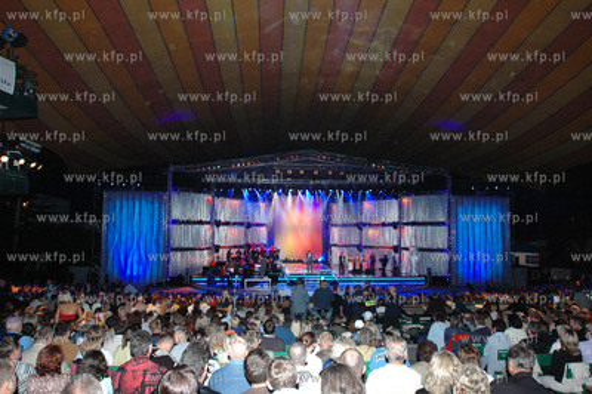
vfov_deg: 50.3
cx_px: 296
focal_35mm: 26
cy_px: 197
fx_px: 419
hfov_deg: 70.5
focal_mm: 17
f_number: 4.5
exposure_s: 1/20
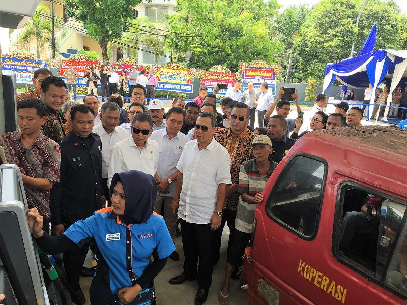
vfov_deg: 48.2
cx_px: 204
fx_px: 341
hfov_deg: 61.7
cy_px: 152
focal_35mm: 29
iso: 32
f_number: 2.2
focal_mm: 4.15
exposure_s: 1/380
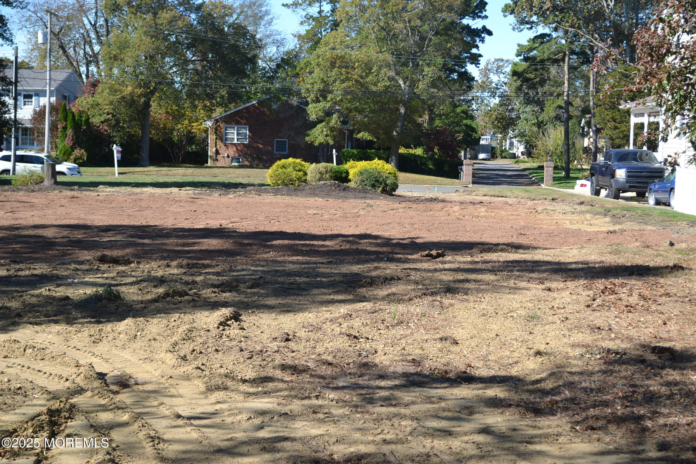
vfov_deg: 21.6
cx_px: 348
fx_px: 1218
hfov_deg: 31.9
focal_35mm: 63
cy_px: 232
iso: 100
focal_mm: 42
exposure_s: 1/200
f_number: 7.1
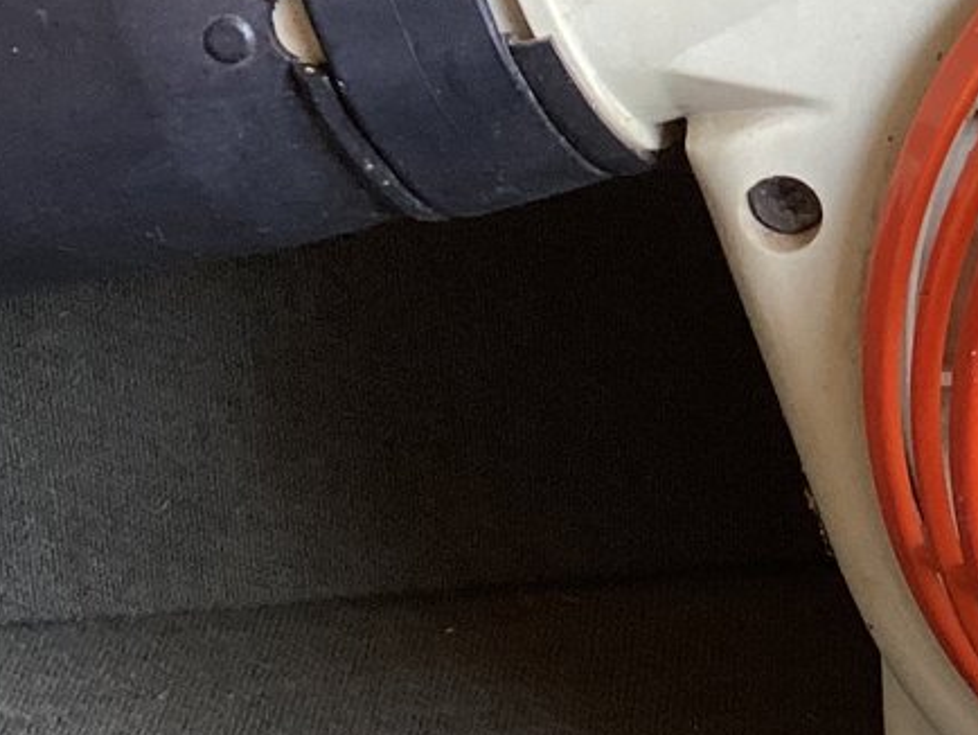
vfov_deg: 13.5
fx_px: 3053
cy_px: -12
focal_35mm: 108
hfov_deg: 17.3
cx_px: 1186
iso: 80
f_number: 2.4
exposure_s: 1/100
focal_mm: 3.3
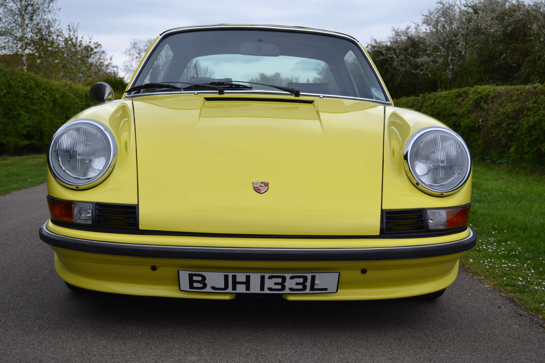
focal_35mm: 51
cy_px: 182
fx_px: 772
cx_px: 272
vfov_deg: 26.5
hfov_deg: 38.9
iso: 100
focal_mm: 34
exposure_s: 1/125
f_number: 5.6
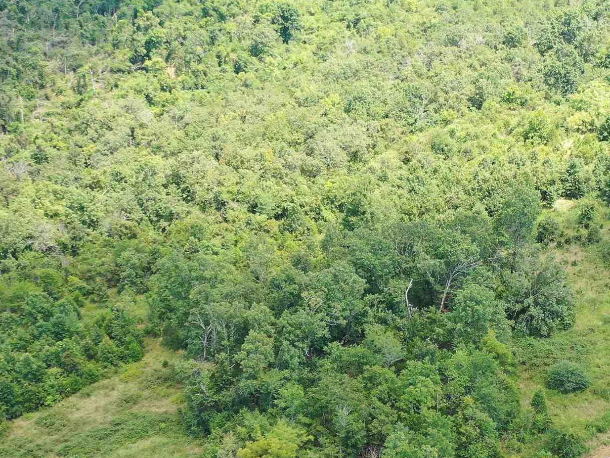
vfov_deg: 21.8
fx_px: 1181
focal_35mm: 67
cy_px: 314
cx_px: 405
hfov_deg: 28.8
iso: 200
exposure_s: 1/30
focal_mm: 10.26
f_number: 2.8
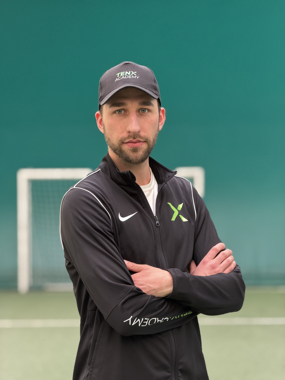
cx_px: 142
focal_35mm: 100
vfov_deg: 19.6
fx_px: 1098
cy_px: 190
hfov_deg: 14.8
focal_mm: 16.89
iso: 320
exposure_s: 1/121
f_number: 2.8
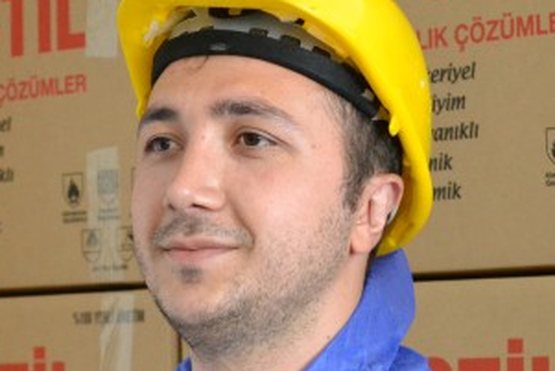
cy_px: 364
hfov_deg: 13.0
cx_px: 319
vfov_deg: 8.7
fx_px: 2437
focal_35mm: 158
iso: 3200
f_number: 5.3
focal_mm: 44
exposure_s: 1/30
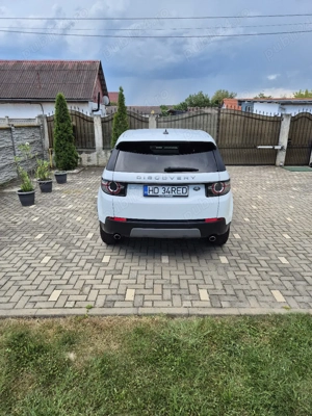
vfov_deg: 73.9
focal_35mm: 23
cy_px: 208
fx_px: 276
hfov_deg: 58.9
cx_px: 156
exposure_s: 1/400
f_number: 1.8
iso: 25
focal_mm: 5.4
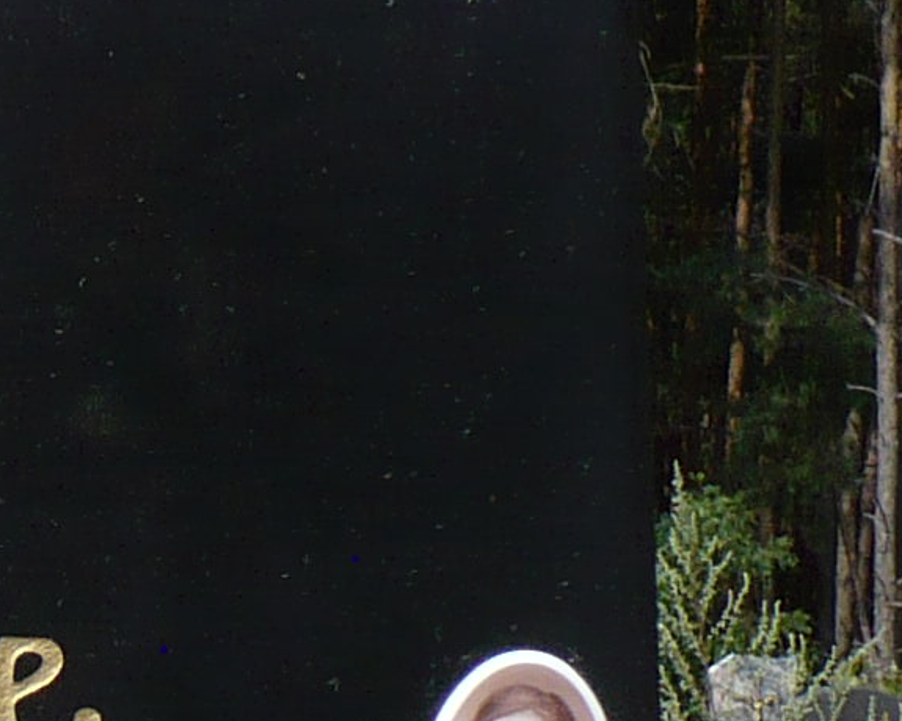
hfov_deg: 9.8
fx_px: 5152
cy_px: 1282
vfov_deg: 7.8
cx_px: -235
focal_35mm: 193
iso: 100
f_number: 8
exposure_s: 1/250
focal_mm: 6.1
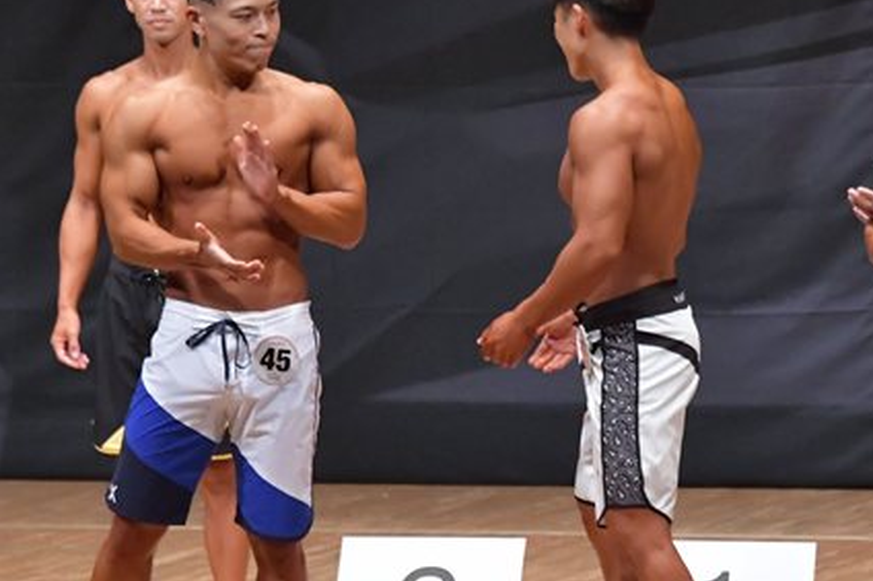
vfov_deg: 3.1
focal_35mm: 439
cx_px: 563
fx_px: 10637
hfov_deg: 4.7
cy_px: 356
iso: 8000
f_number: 5.6
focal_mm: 160
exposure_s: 1/400
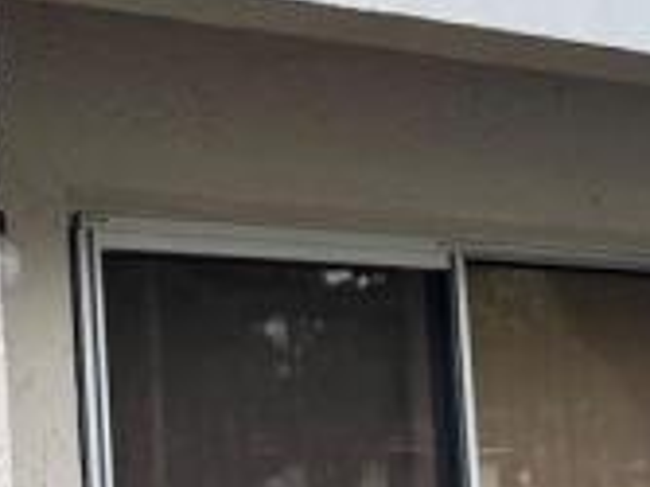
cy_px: 304
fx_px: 2589
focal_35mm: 138
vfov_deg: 10.7
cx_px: 109
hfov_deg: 14.2
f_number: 1.78
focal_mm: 6.76
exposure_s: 1/822
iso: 80
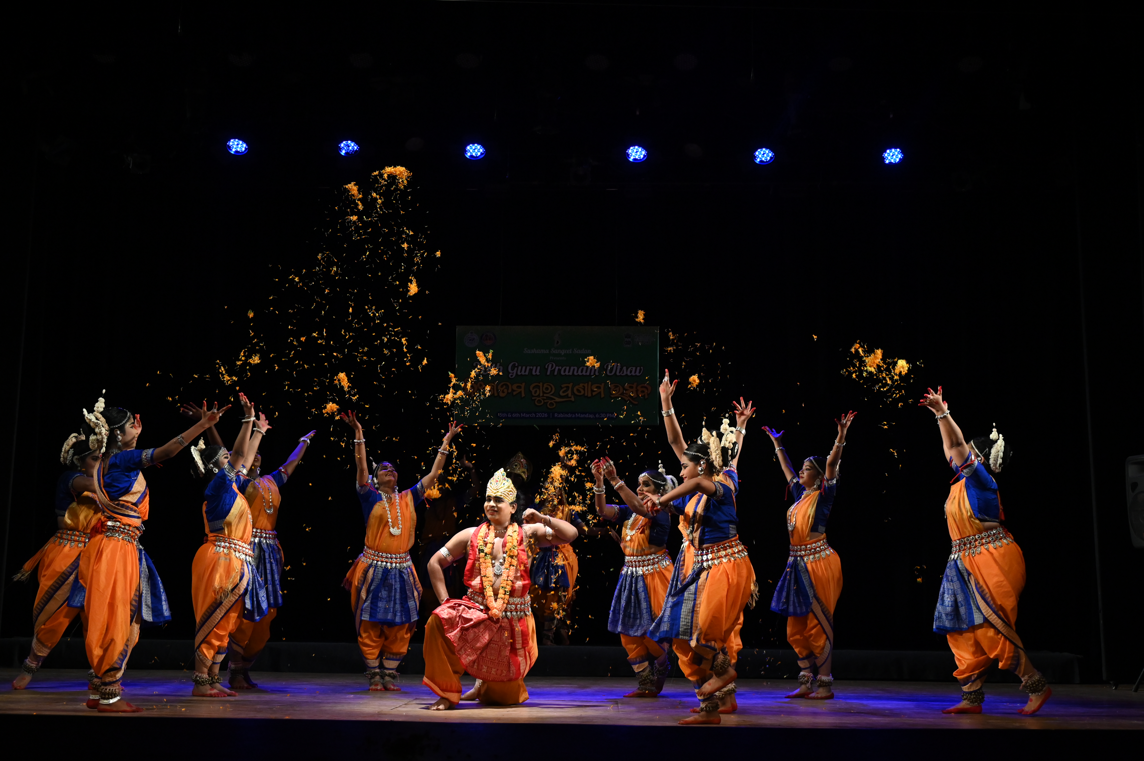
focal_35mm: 46
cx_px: 572
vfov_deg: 29.2
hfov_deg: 42.8
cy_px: 380
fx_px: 1461
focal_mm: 46
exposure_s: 1/400
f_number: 6.3
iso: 3200
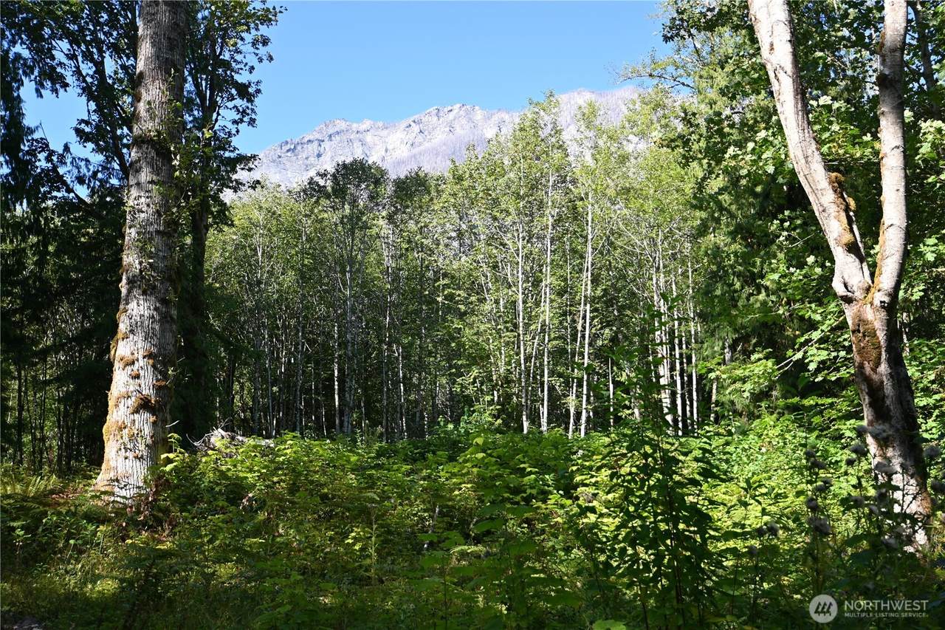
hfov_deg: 53.1
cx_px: 472
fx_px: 945
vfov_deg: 36.9
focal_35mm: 36
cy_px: 315
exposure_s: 1/200
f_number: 4.5
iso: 100
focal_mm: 24
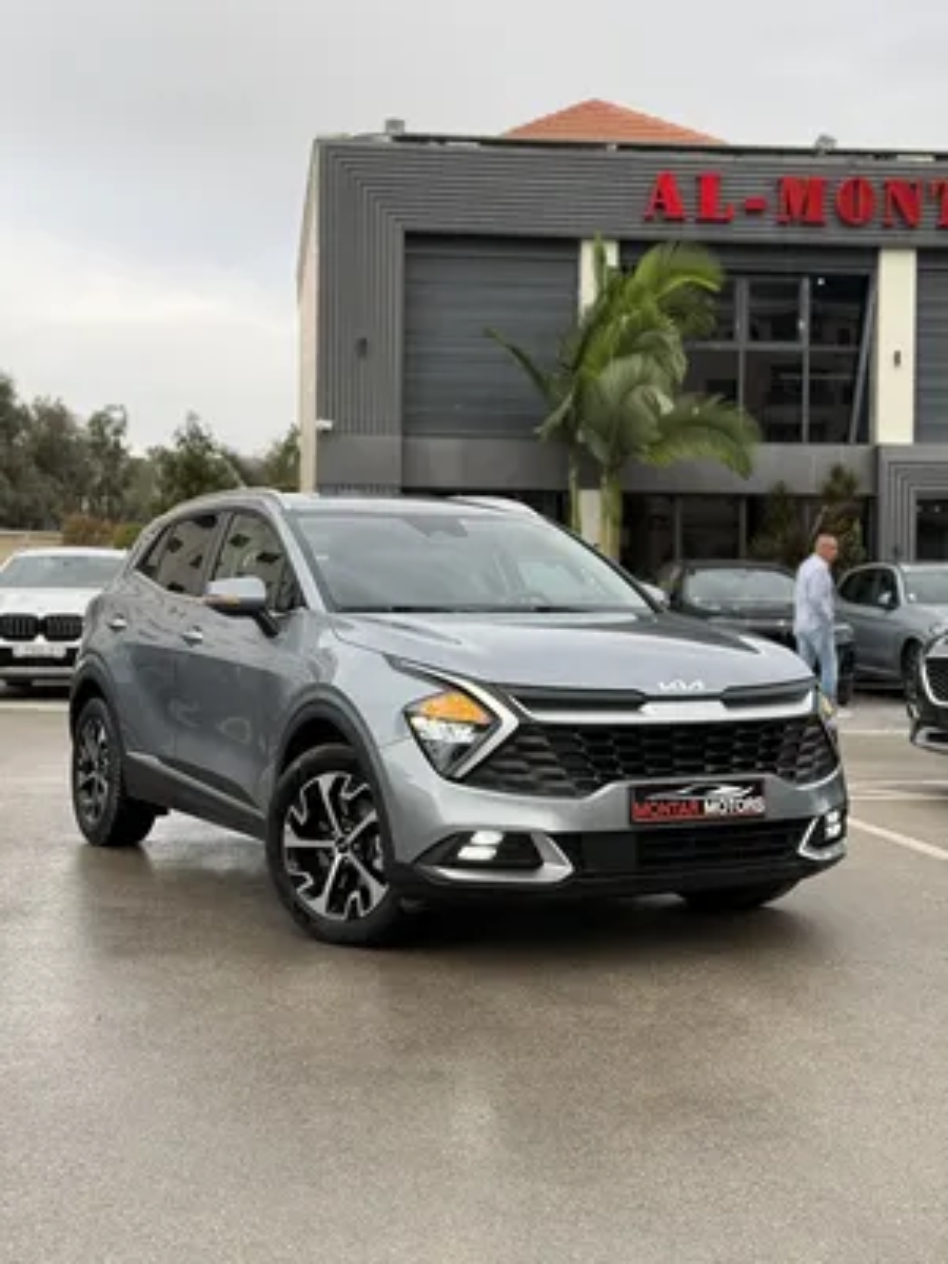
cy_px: 632
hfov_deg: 30.3
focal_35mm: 48
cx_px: 474
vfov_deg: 39.7
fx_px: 1753
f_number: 1.78
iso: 100
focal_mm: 6.76
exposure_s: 1/663
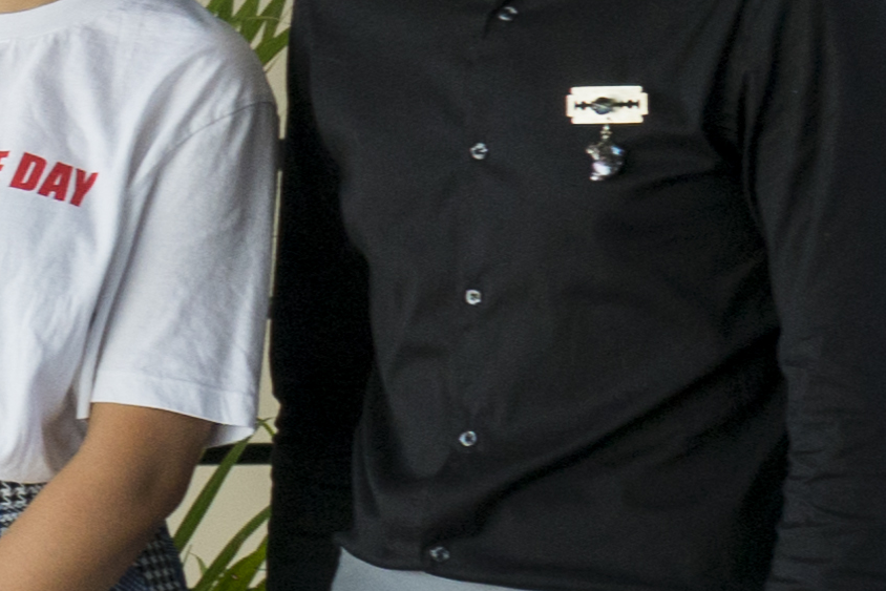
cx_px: -1697
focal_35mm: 263
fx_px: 6473
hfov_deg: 7.1
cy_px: 444
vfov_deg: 5.2
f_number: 7.1
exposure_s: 1/125
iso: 400
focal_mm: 37
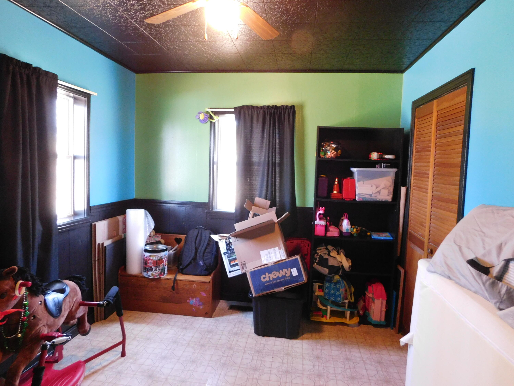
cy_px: 193
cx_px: 257
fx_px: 342
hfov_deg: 73.9
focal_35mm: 23
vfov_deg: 58.9
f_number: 3
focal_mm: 4
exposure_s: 1/8
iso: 400
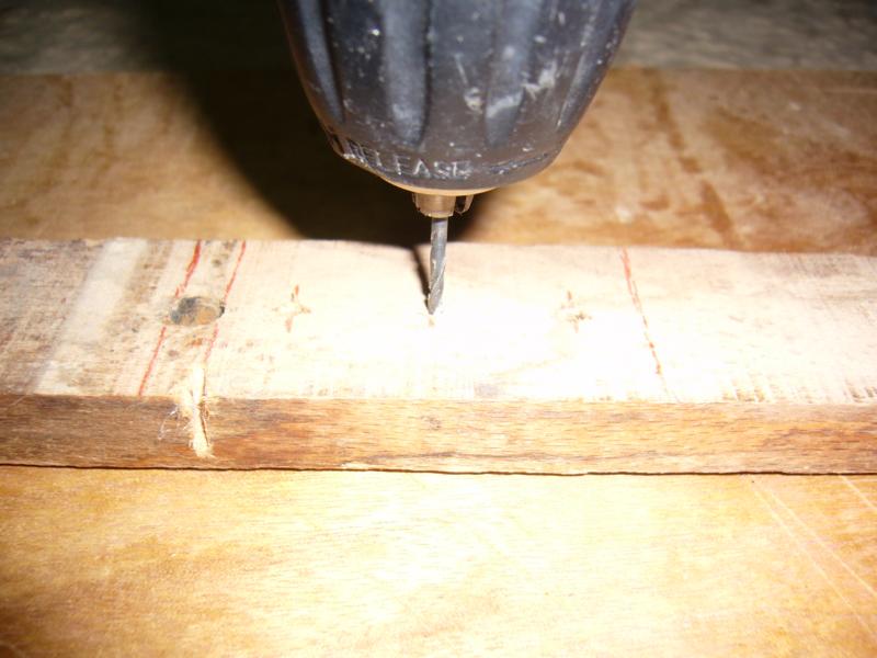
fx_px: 887
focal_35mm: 35
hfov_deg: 52.6
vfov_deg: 40.7
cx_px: 438
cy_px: 329
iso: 100
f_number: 2.8
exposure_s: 1/30
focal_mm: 5.8
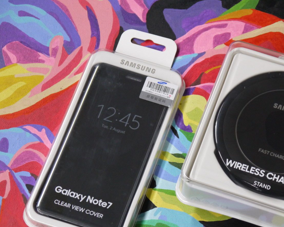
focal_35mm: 119
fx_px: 1000
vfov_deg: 12.9
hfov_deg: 16.1
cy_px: 146
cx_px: 205
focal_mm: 42
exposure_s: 1/25
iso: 800
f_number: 5.6
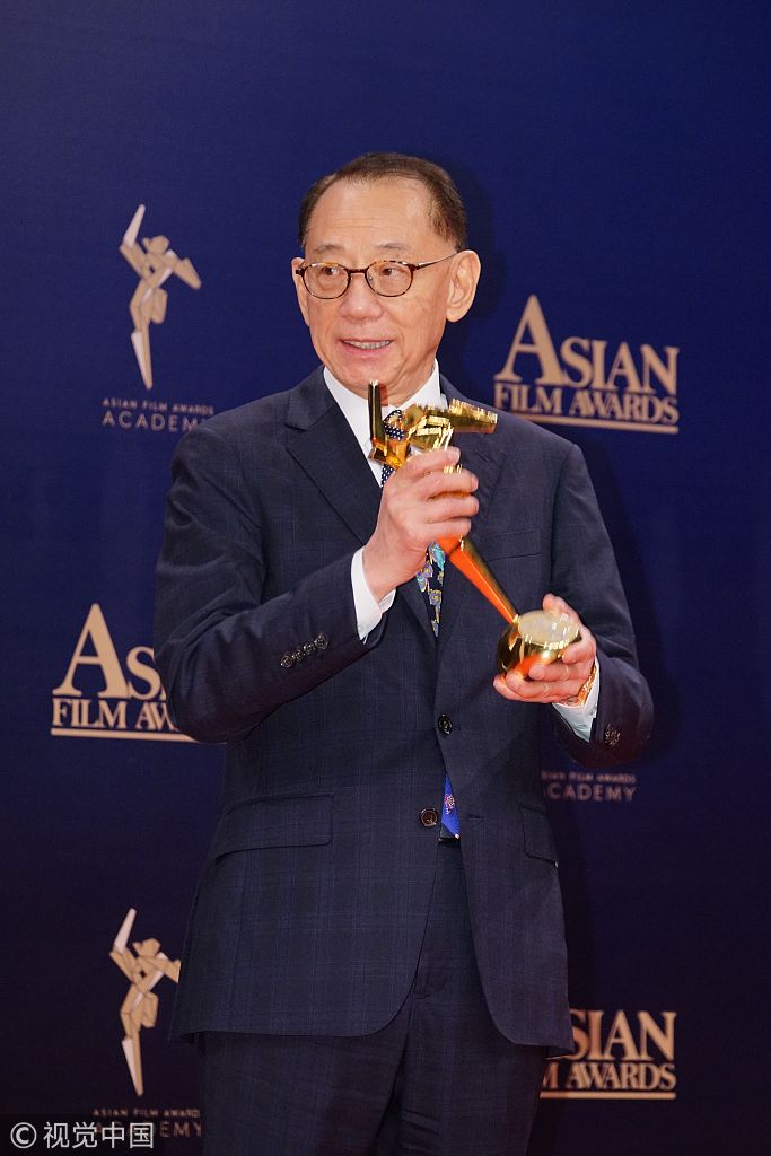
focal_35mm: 150
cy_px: 578
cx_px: 386
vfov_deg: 13.7
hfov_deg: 9.2
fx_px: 4817
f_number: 6.3
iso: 2000
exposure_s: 1/160
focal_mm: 150
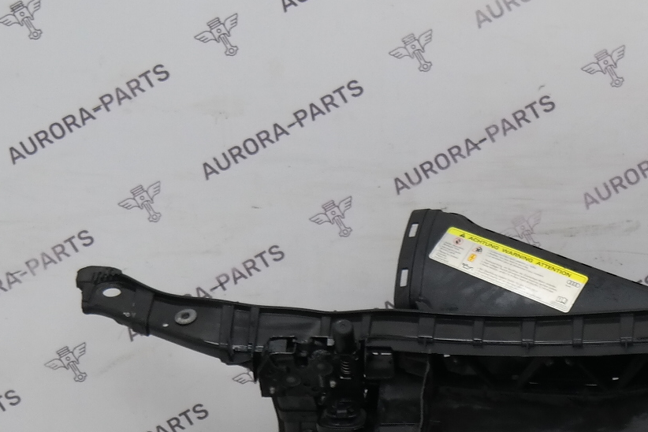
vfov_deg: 7.5
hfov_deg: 11.2
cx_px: 773
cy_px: 558
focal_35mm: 181
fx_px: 3258
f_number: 4.5
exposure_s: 1/60
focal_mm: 33
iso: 200
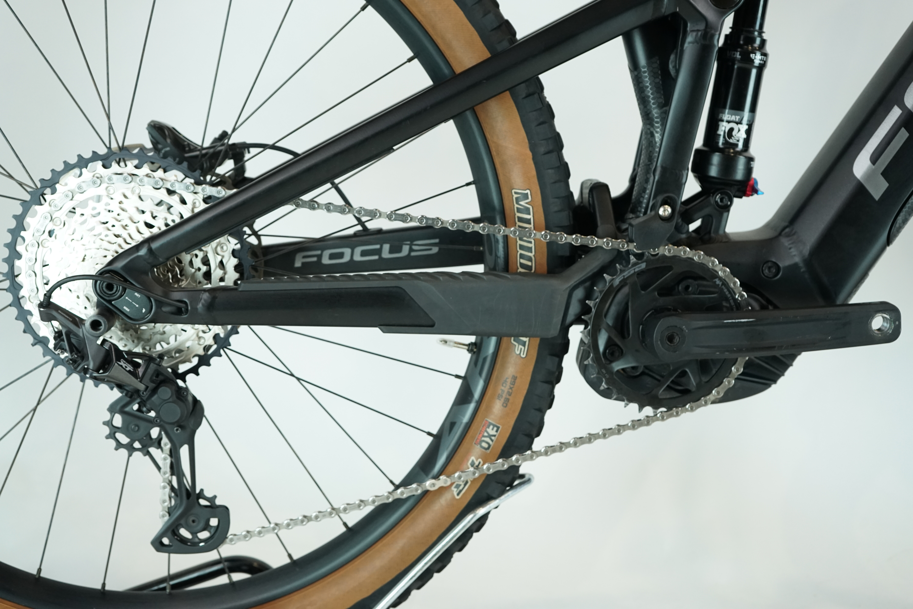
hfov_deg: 43.6
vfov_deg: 29.9
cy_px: 304
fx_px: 1141
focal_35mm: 45
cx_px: 456
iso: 1600
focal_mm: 45
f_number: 5.6
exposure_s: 1/200
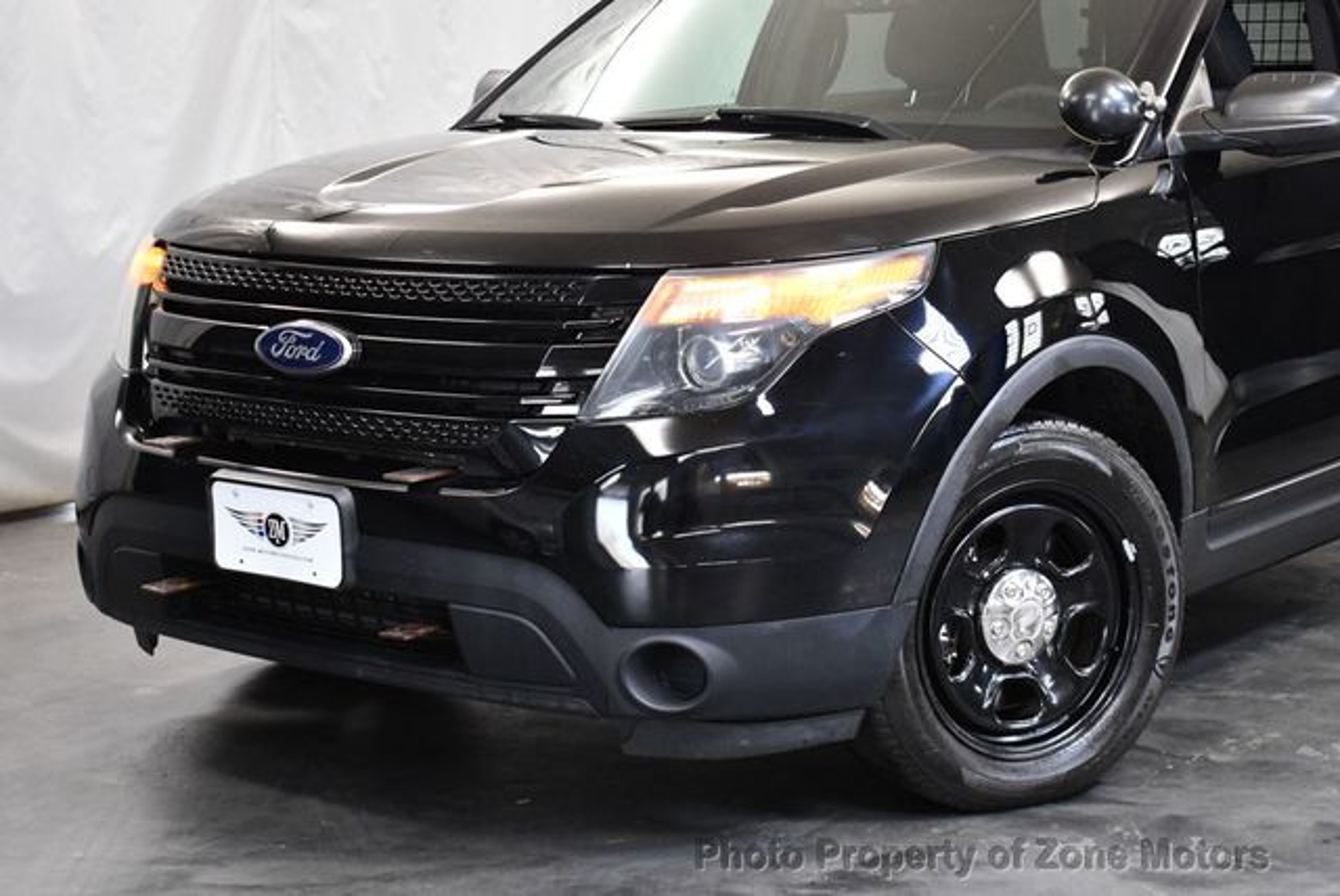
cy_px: 448
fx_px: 2608
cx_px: 670
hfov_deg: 28.8
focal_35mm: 70
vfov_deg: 19.5
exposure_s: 1/125
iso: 2000
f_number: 4.5
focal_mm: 35
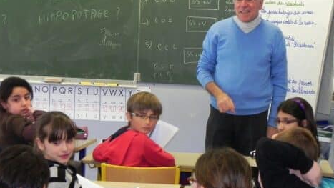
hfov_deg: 20.4
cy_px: 79
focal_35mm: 105
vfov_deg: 11.5
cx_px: 154
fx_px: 930
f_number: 4
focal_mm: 13.4
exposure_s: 1/30
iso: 200
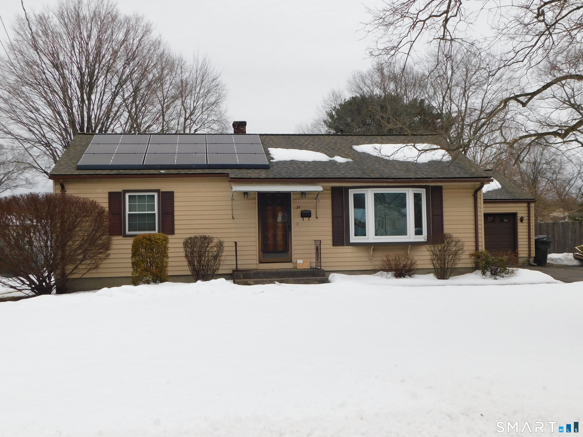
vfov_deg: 39.7
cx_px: 292
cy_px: 218
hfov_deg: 51.4
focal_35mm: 36
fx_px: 606
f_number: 3.5
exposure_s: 1/800
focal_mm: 6.3
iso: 125
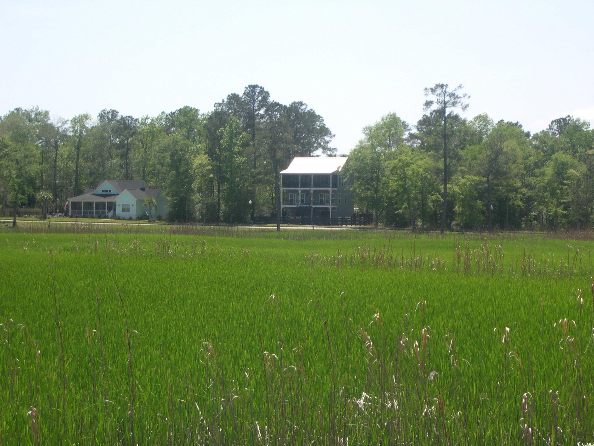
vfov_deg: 13.0
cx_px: 297
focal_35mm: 114
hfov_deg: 17.3
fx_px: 1956
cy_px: 223
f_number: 4.9
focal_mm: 24
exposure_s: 1/405
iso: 100
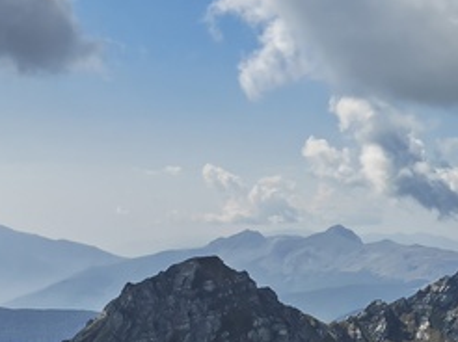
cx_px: 370
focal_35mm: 125
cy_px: 357
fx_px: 1652
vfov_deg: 11.7
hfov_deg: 15.7
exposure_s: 1/3501
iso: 50
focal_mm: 5.53
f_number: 1.8
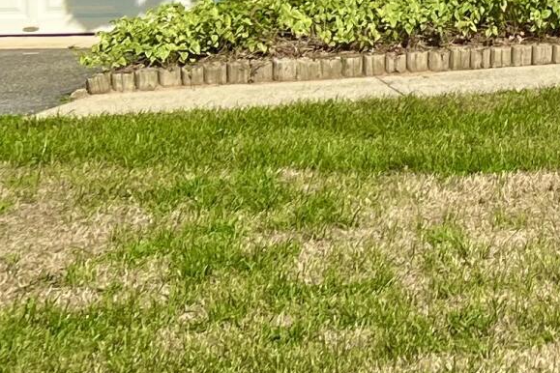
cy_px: -221
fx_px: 2178
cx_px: 986
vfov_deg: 9.5
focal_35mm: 140
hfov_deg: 13.3
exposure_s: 1/4444
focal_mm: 5.7
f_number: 1.5
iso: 50
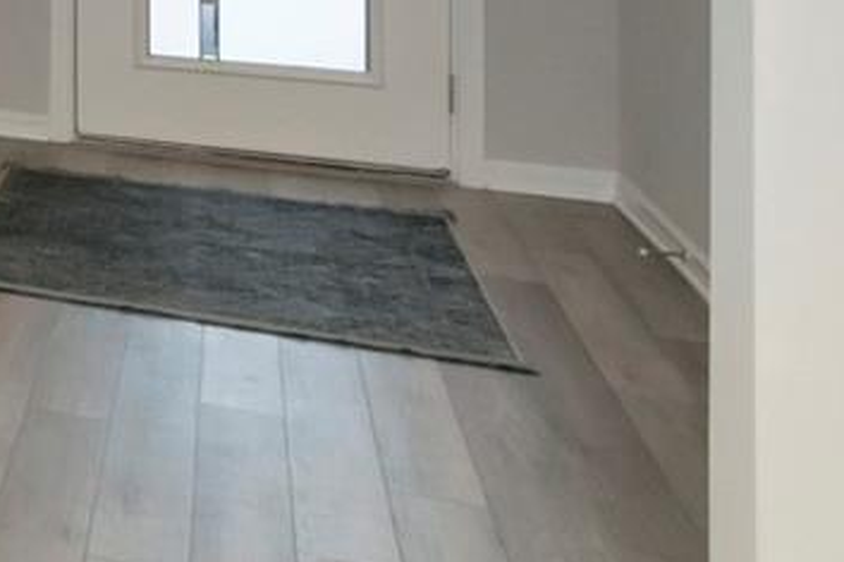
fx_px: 1593
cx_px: -985
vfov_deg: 18.3
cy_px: -220
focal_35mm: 68
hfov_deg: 17.2
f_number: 9
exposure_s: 1/200
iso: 800
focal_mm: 10
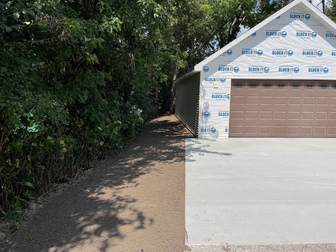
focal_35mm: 26
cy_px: 126
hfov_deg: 67.3
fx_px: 252
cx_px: 168
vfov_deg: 53.1
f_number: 1.6
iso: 50
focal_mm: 5.1
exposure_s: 1/4854
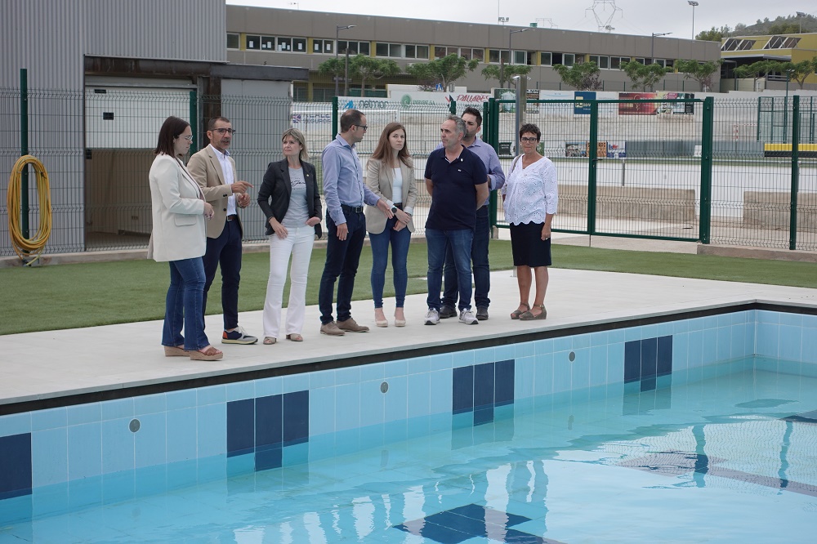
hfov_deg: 29.7
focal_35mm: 68
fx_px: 1543
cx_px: 408
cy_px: 272
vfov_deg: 20.0
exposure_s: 1/250
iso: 125
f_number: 2.8
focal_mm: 25
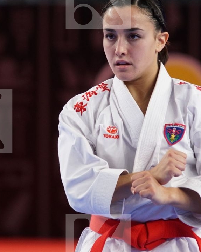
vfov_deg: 2.7
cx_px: 98
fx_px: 5252
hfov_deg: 2.2
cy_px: 121
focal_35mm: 706
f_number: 3.2
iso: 500
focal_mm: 200
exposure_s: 1/250
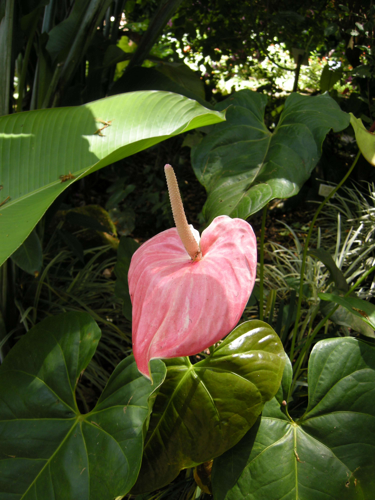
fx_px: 506
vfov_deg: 52.6
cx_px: 188
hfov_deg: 40.7
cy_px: 250
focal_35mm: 35
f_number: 3
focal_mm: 7.5
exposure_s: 1/47.1
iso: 64
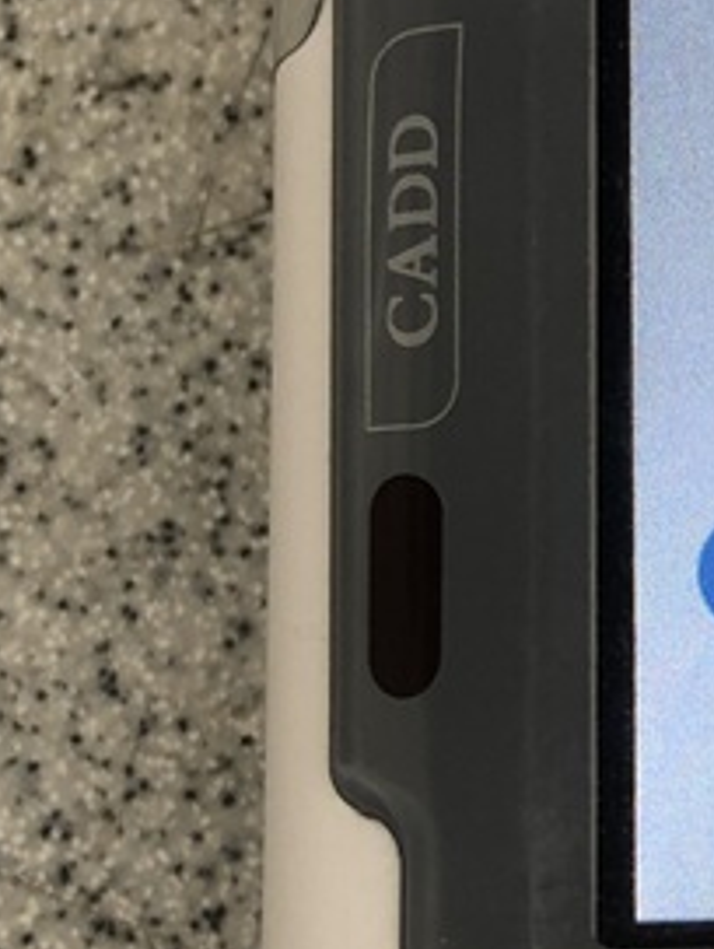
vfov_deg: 18.7
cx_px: 1225
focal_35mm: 104
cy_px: 749
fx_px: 2853
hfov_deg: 13.1
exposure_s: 1/40
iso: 20
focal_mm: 3.99
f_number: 1.8
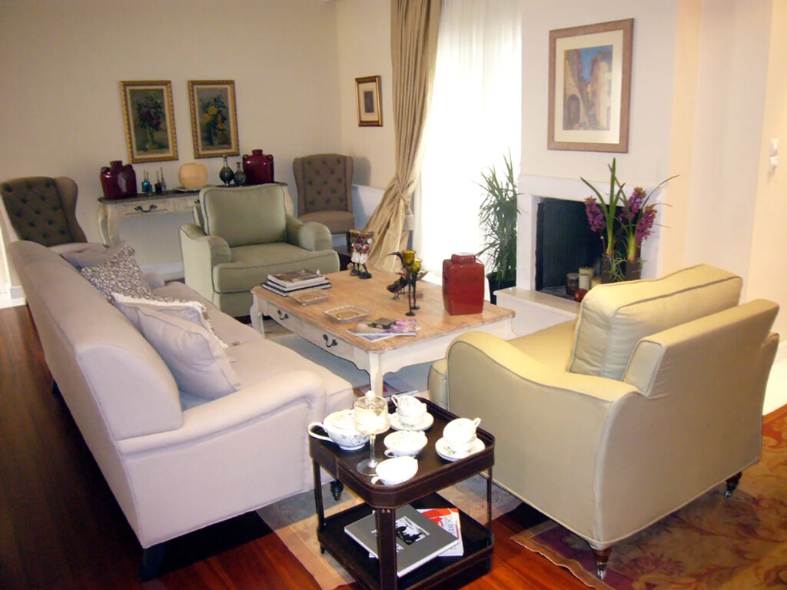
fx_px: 659
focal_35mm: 29
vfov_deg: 48.2
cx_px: 394
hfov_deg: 61.7
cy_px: 295
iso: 250
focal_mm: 4.7
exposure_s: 1/30
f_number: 2.8
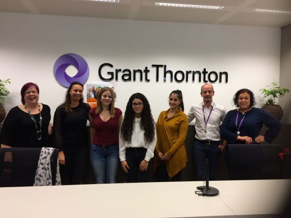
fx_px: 252
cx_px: 146
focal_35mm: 30
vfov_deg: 46.8
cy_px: 112
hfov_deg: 60.0
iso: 64
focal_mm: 4.15
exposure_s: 1/33
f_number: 2.2
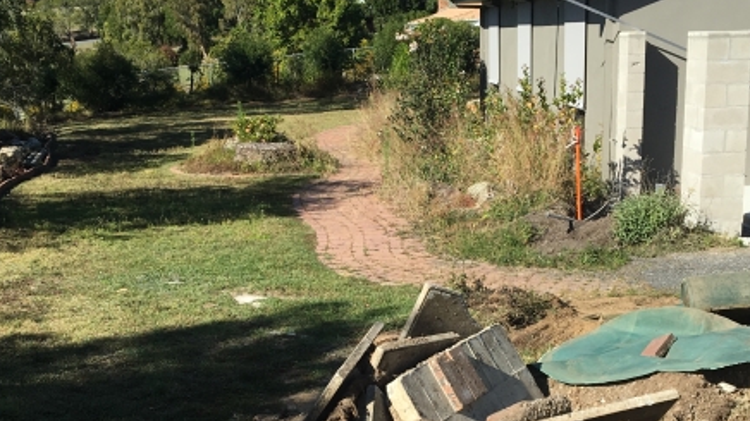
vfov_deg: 20.4
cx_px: 366
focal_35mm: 58
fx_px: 1153
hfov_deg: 36.0
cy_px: 359
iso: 25
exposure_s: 1/1261
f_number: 2.2
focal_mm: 4.15
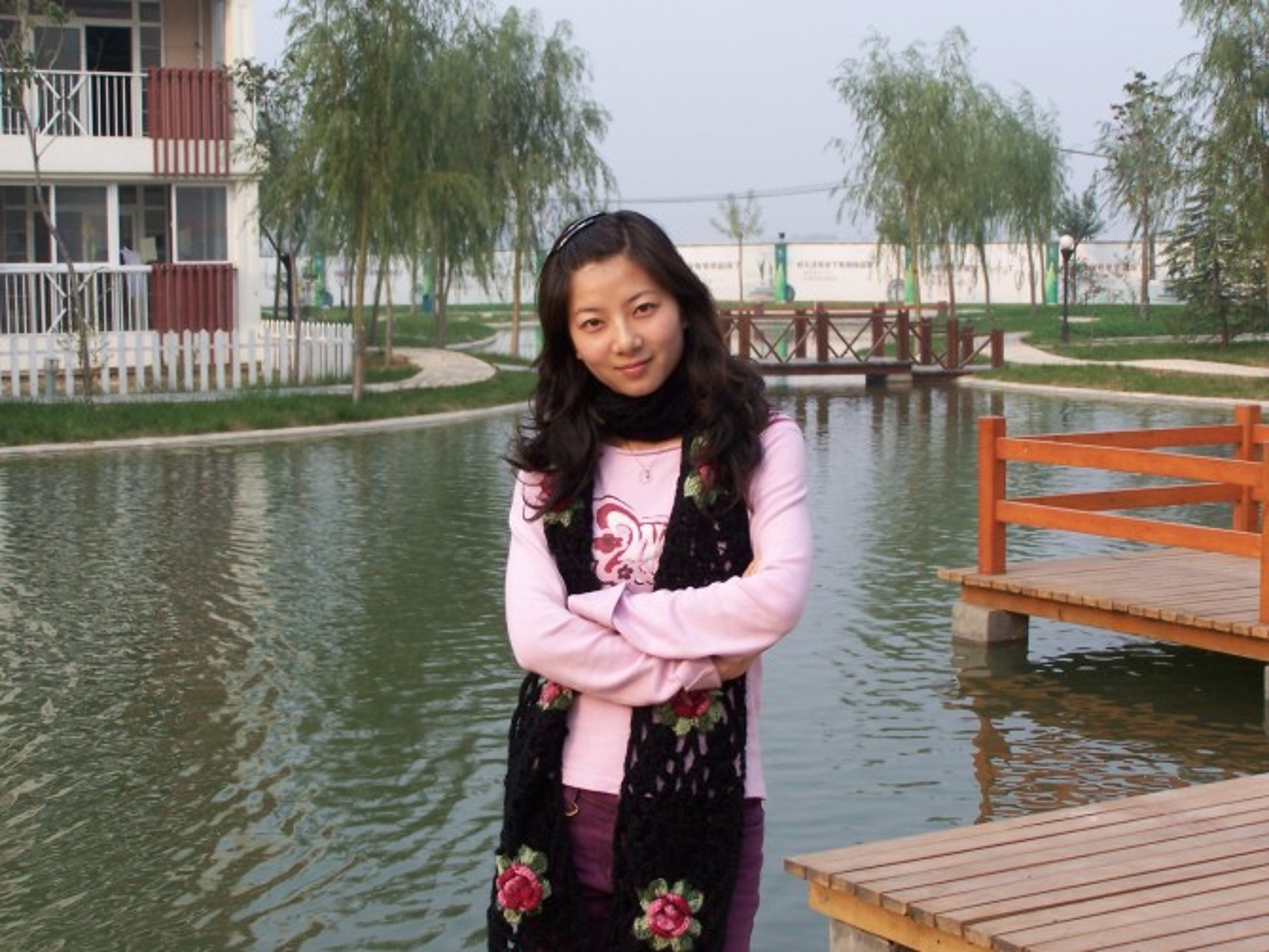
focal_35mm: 67
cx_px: 634
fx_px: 2457
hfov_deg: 29.0
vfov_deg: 21.9
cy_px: 476
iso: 80
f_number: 3.2
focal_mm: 11.1
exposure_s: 1/320
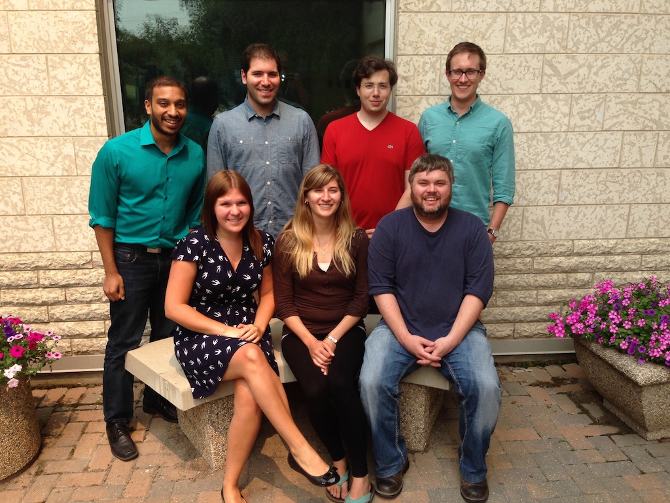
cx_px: 335
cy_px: 252
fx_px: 639
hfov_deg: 55.4
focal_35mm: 33
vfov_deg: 42.9
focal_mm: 4.12
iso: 50
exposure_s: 1/552
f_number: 2.4
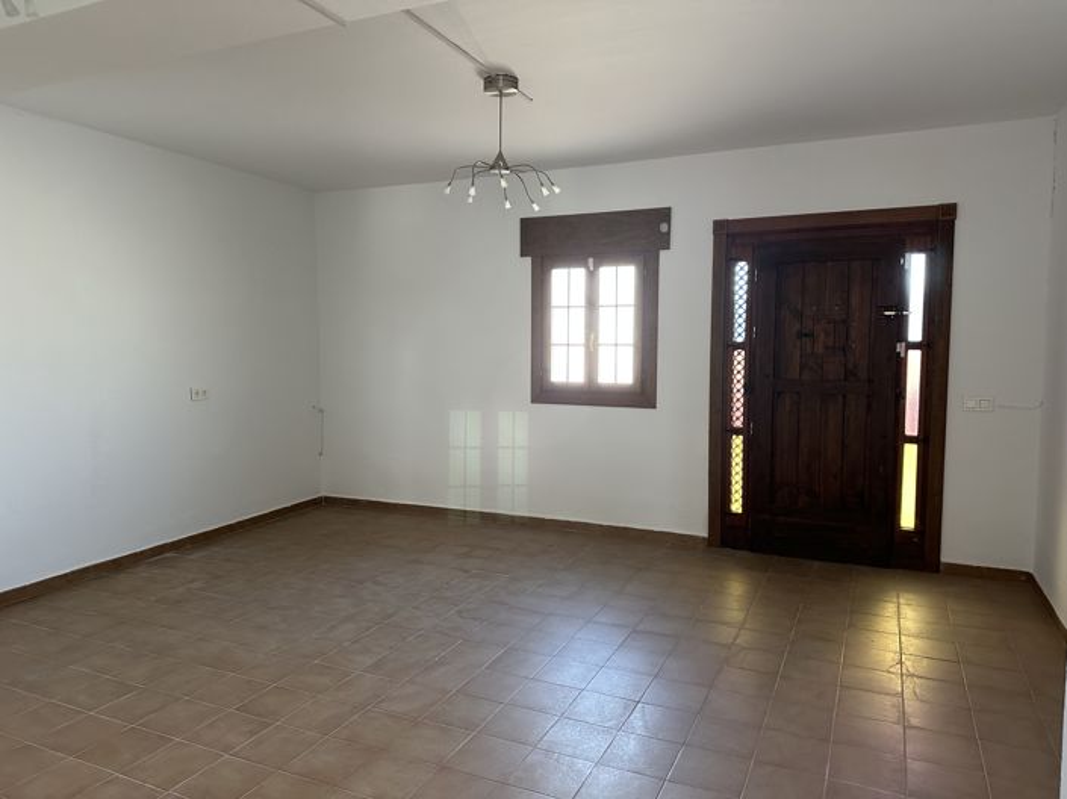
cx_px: 534
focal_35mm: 24
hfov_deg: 71.6
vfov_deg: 56.8
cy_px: 400
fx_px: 739
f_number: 1.78
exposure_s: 1/60
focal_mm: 6.86
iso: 250
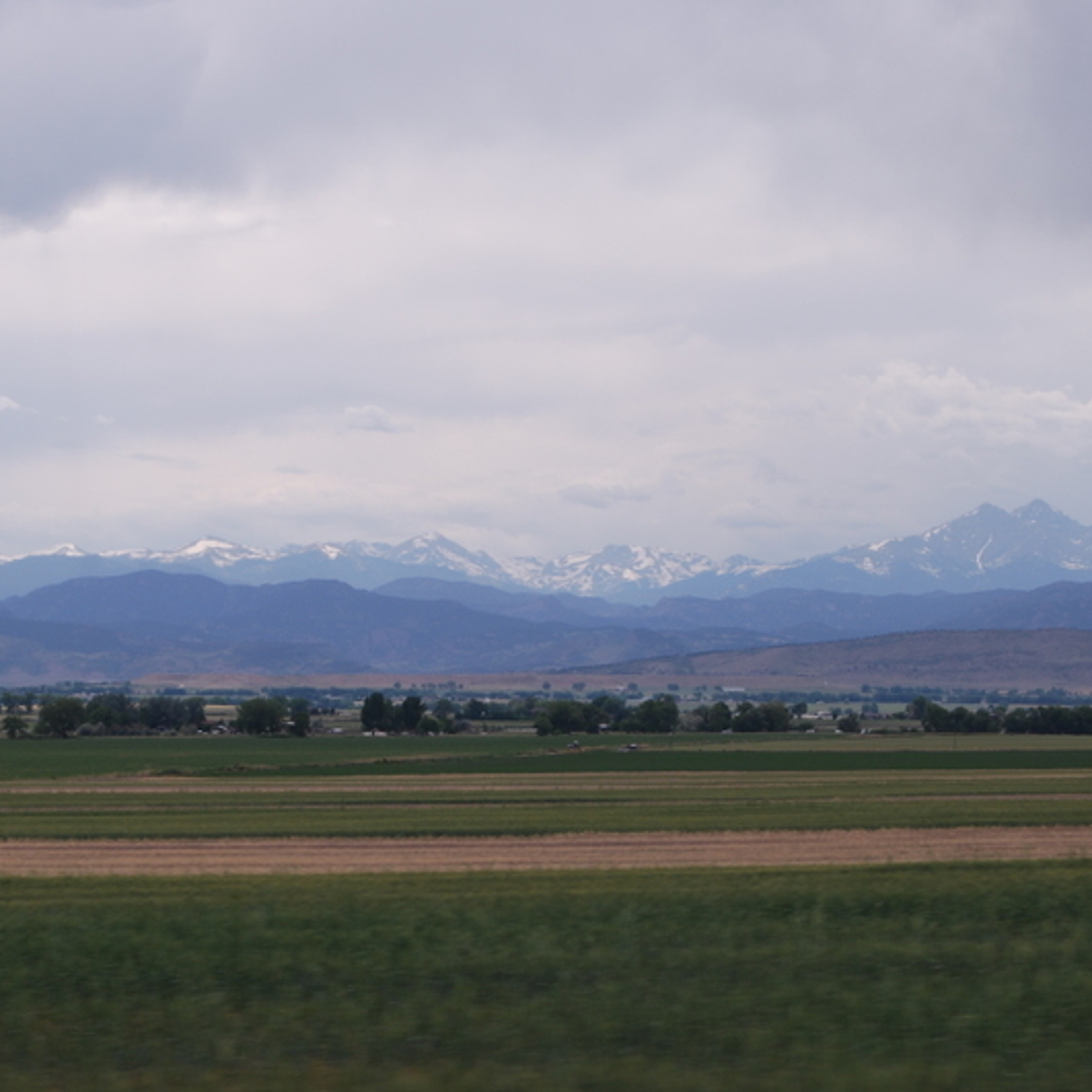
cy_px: 544
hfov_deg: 17.4
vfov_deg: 17.4
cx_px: 420
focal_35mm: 100
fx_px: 3569
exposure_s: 1/250
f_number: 10
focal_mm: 52
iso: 110
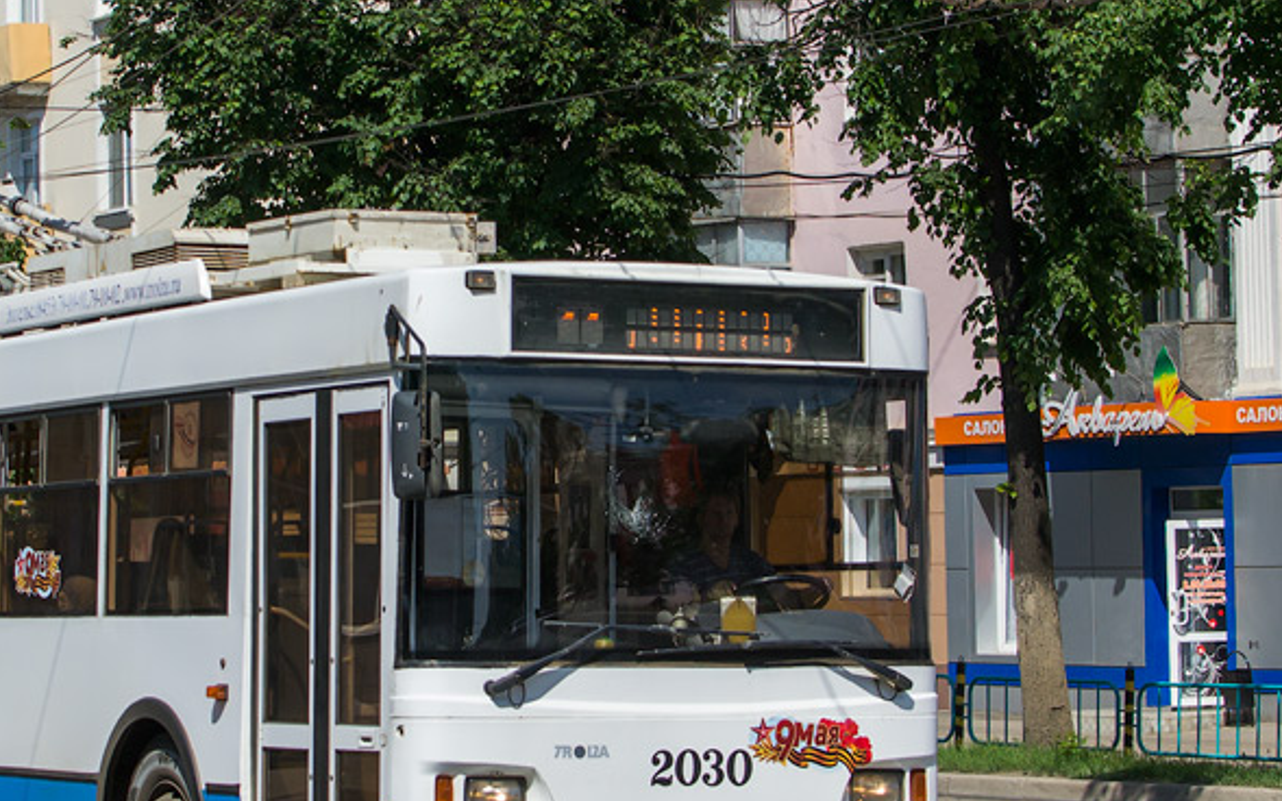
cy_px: 322
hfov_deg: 19.0
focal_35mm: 109
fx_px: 3809
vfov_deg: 12.0
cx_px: 326
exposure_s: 1/1250
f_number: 6.3
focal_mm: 35
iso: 200
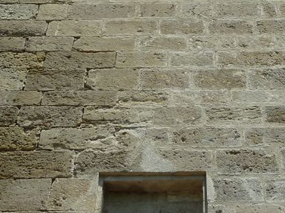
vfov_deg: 16.0
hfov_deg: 22.3
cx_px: 215
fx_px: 716
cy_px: -75
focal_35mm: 87
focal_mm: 5.3
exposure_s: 1/500
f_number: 4.5
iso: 80
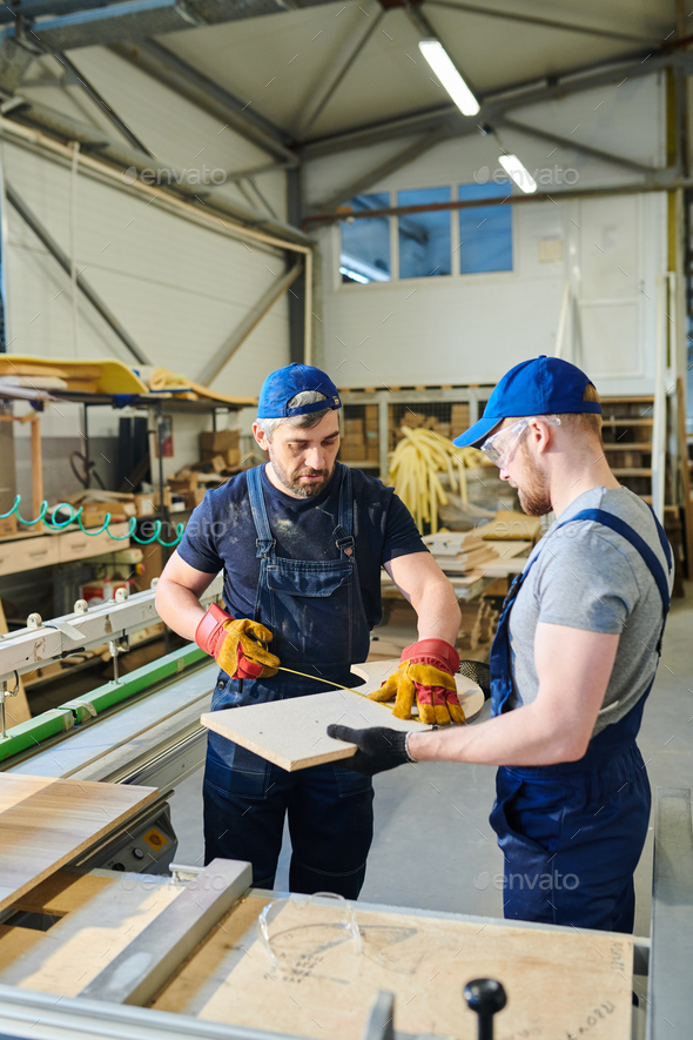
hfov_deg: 37.9
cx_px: 346
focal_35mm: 35
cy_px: 520
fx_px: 1011
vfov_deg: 54.4
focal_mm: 35
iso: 800
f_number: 3.2
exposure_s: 1/160
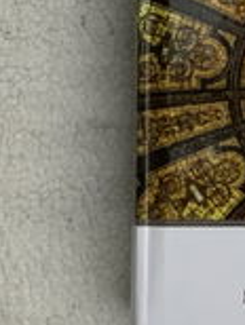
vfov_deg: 10.7
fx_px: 1694
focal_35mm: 180
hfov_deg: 8.1
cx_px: 351
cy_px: -85
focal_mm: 6
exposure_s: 1/60
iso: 400
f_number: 2.4
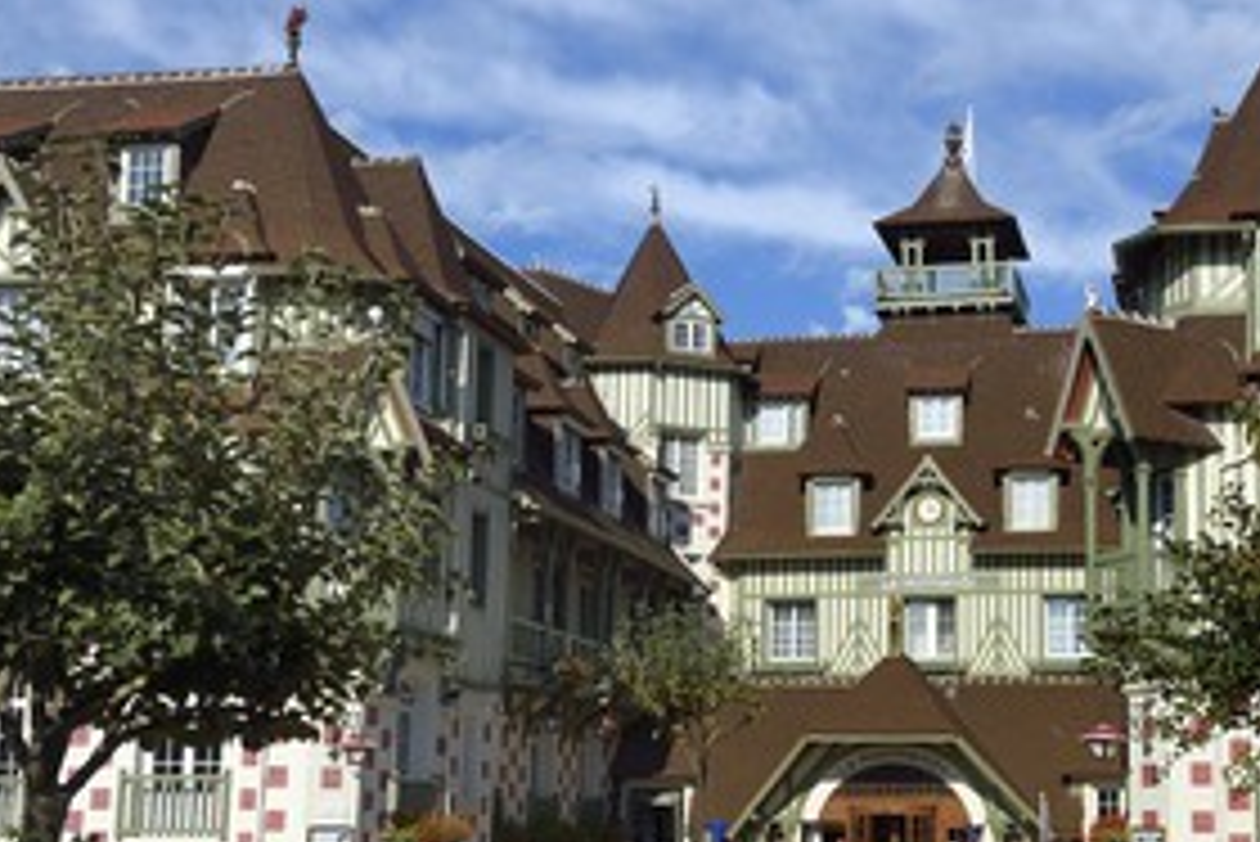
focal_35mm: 57
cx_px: 914
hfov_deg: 34.4
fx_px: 1996
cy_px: 549
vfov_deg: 23.7
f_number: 13
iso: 200
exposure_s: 1/320
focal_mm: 38
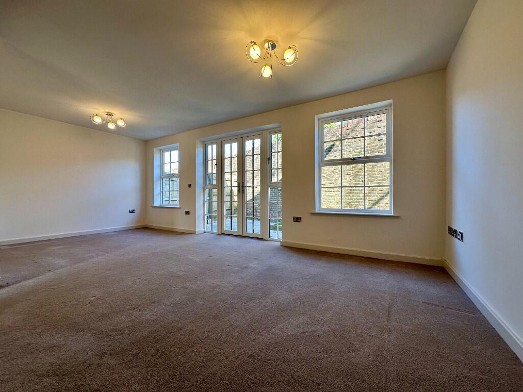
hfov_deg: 102.1
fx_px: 212
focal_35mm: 14
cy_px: 196
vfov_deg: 85.7
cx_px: 262
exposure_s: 1/100
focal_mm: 2.22
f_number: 2.2
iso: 80
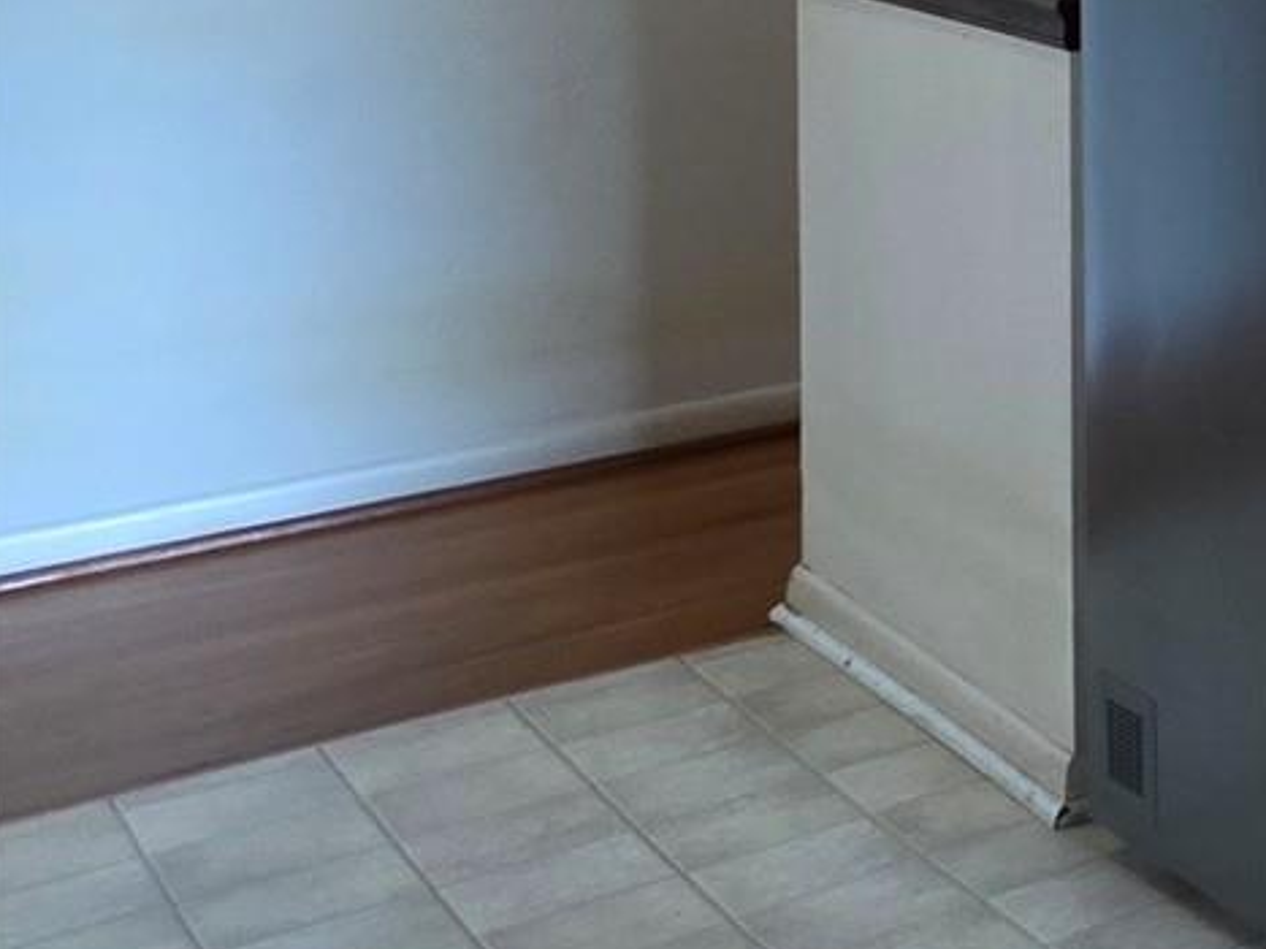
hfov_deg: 17.3
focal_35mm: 57
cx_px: 2762
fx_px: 2084
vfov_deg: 23.5
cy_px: -182
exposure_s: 1/60
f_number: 1.9
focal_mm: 2.2
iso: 200
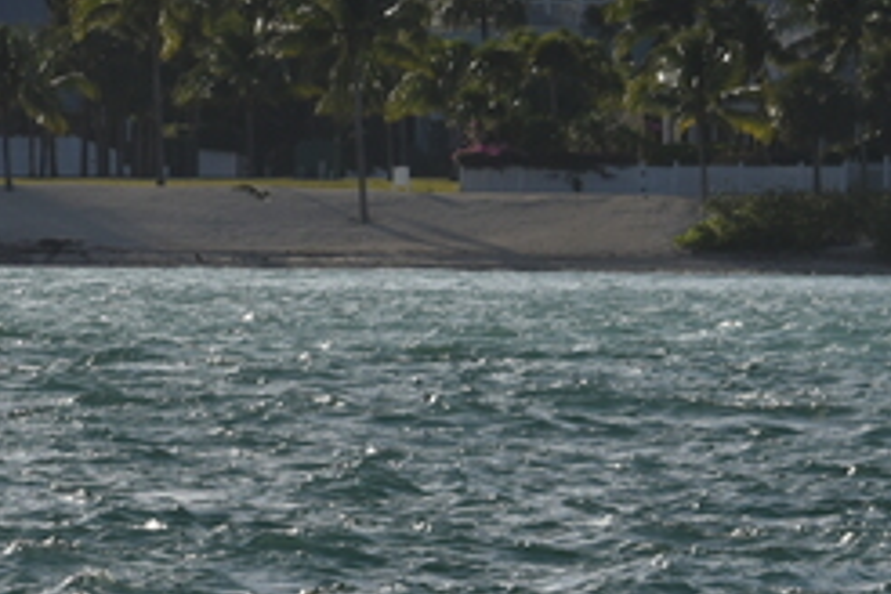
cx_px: -485
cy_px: 4
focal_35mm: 702
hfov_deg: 2.9
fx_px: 17373
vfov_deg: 2.0
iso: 100
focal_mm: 135
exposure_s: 1/400
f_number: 10
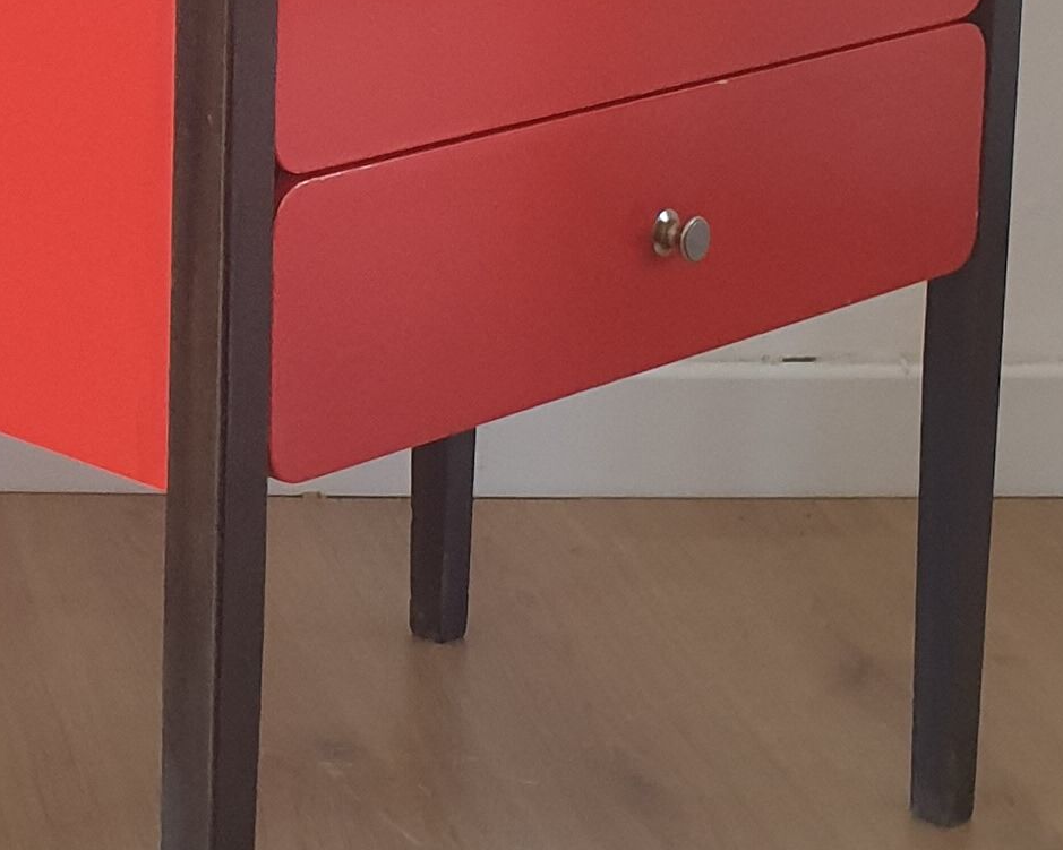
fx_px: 3429
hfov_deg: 16.6
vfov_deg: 13.5
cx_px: -345
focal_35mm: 109
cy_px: -300
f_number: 2.4
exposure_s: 1/27
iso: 250
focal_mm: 4.3
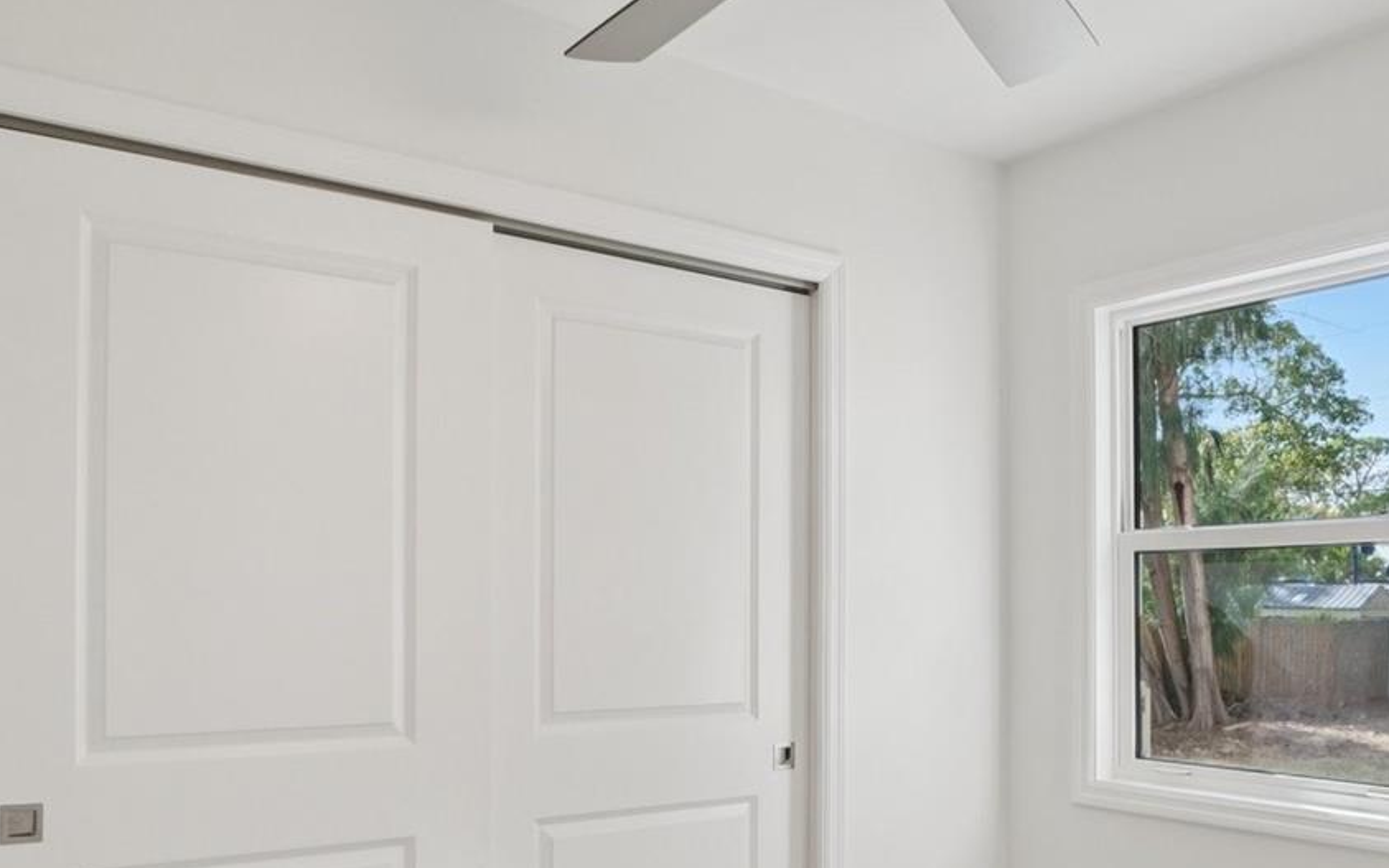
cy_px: 634
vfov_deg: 42.1
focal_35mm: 29
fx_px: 1098
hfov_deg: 64.6
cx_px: 685
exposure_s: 1/30
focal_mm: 10
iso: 320
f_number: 8
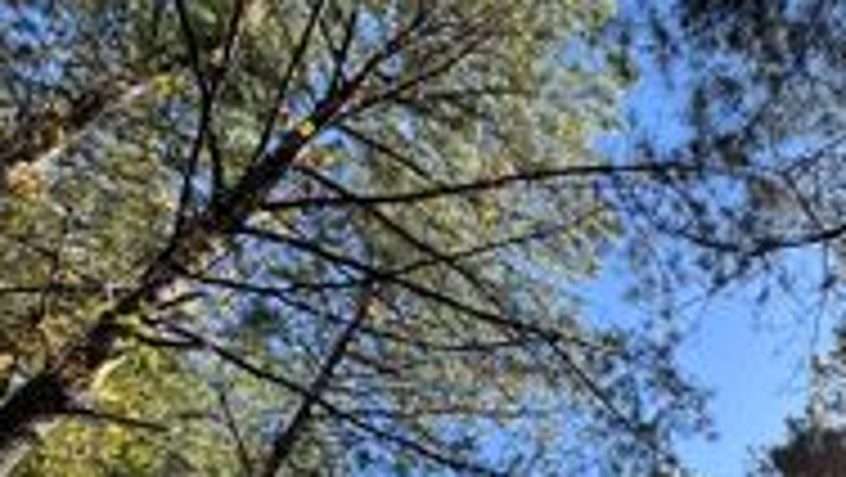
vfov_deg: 27.2
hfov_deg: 53.0
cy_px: 650
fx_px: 786
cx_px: 673
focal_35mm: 35
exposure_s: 1/842
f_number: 2.2
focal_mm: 2.22
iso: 40
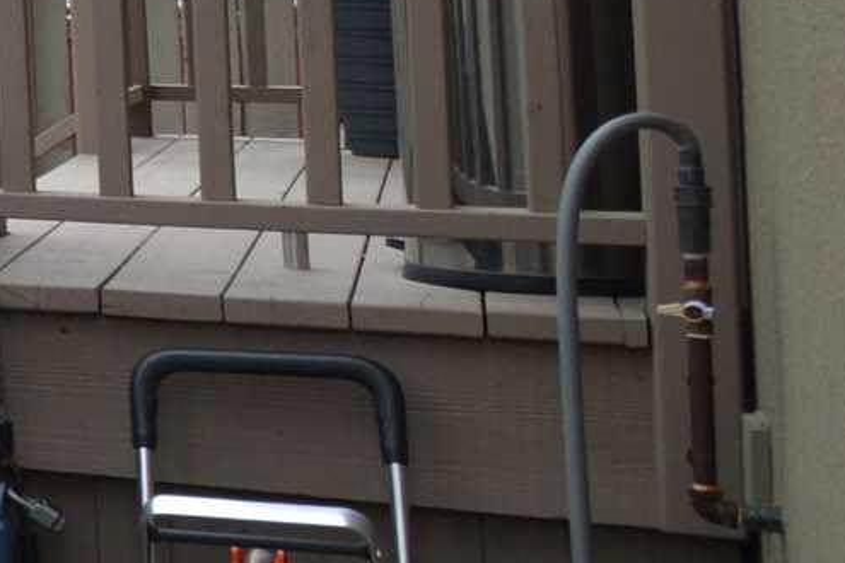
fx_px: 2183
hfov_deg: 12.4
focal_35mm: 93
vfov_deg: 14.3
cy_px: -111
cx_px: -1533
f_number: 4.5
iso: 100
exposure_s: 1/125
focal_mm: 10
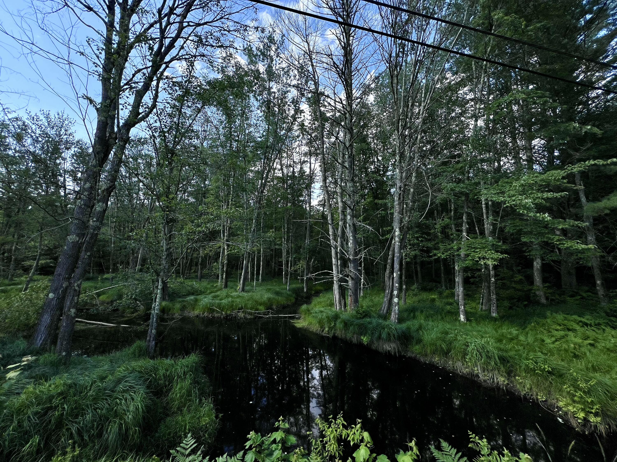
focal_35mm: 13
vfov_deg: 89.9
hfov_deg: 106.2
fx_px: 232
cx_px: 308
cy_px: 231
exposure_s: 1/2370
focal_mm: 1.57
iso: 32
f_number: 1.8
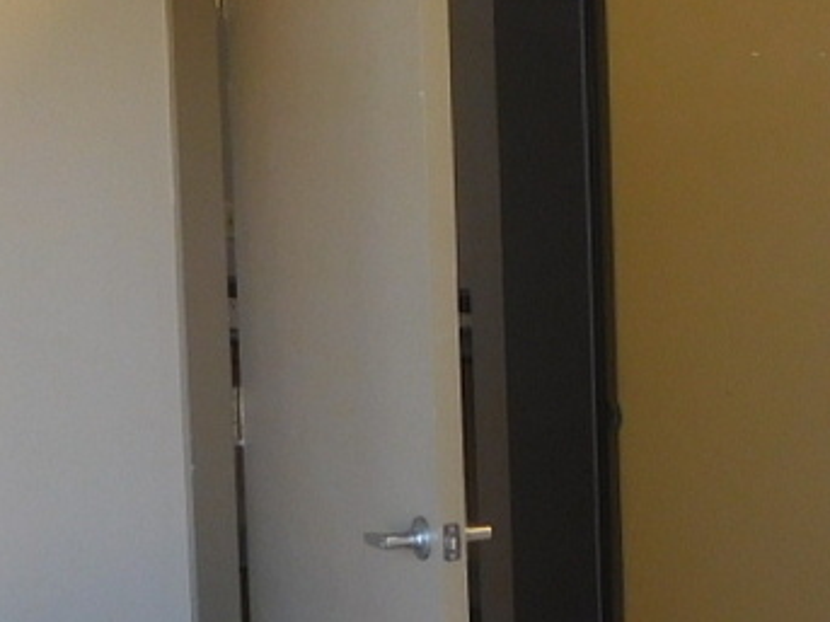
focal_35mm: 105
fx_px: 2517
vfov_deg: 14.1
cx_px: 1103
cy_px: 288
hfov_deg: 17.5
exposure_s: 1/50
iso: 125
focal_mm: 4.5
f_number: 3.4
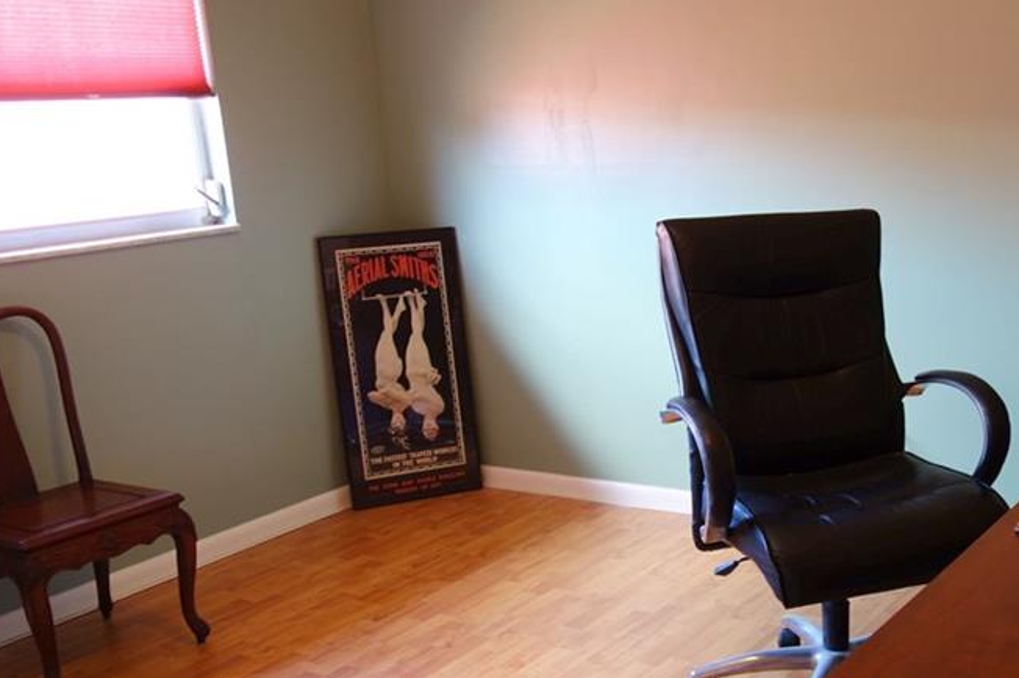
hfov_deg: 43.7
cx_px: 705
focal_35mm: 44
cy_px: 433
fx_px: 1245
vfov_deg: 30.3
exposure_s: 1/30
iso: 160
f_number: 1.8
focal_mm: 10.4
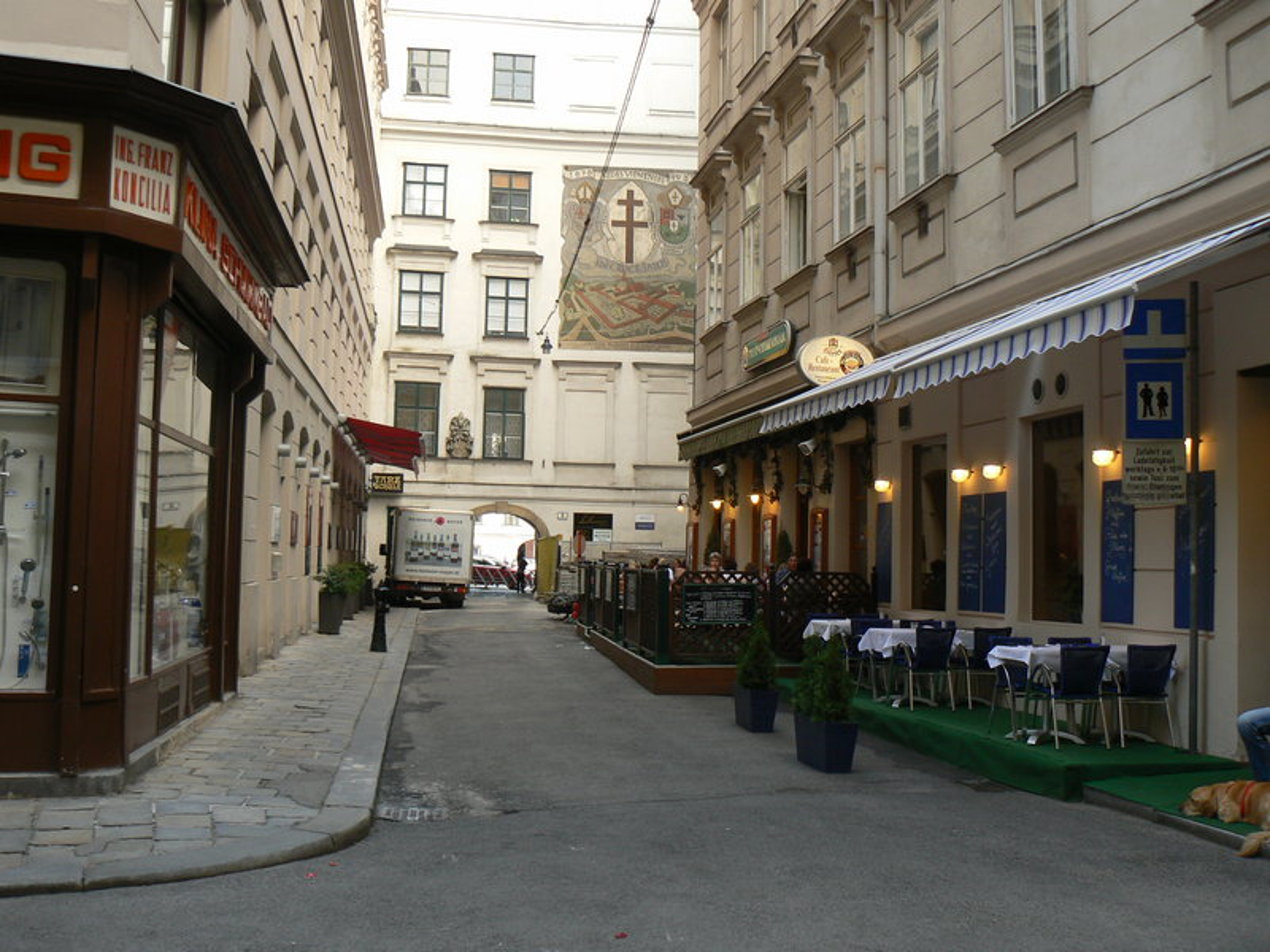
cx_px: 635
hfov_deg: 51.4
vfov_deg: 39.7
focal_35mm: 36
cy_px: 476
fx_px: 1321
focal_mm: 6
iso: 80
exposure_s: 1/60
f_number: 3.2
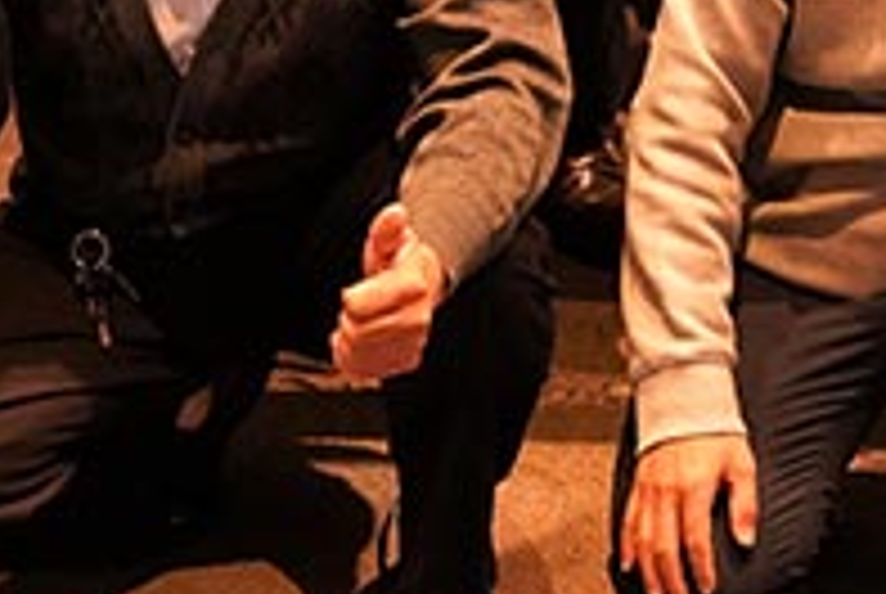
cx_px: 873
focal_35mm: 148
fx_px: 3636
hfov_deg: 13.7
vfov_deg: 8.8
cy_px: -574
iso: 2500
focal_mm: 29.1
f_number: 3.5
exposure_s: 1/50
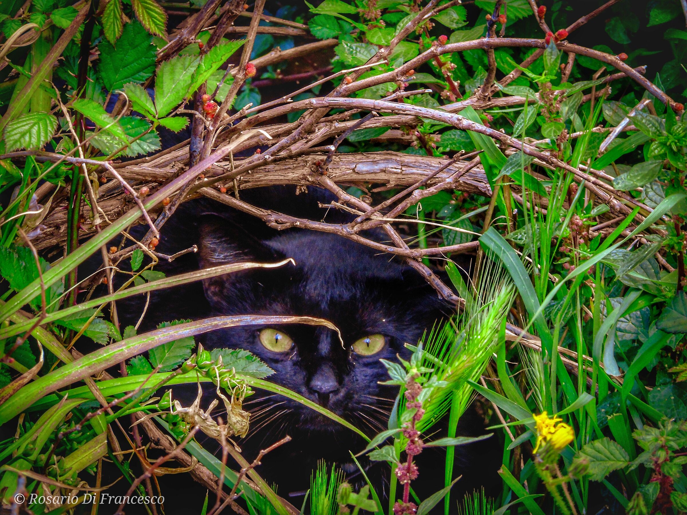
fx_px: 9487
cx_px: 344
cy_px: 258
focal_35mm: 478
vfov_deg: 3.1
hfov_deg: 4.1
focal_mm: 85
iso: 200
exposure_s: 1/50
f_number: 6.6
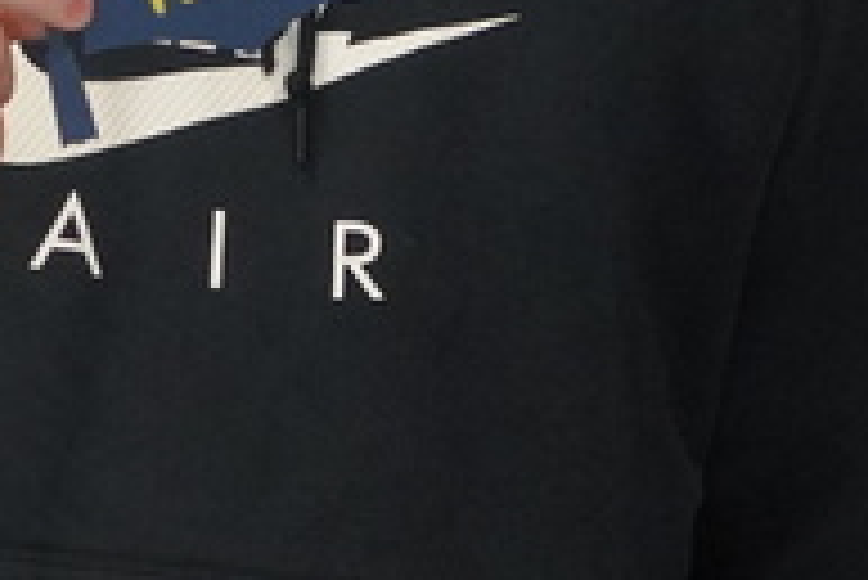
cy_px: 101
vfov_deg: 6.0
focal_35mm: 231
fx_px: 5565
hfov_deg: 8.9
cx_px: 468
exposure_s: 1/160
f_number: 4
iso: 3200
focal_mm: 29
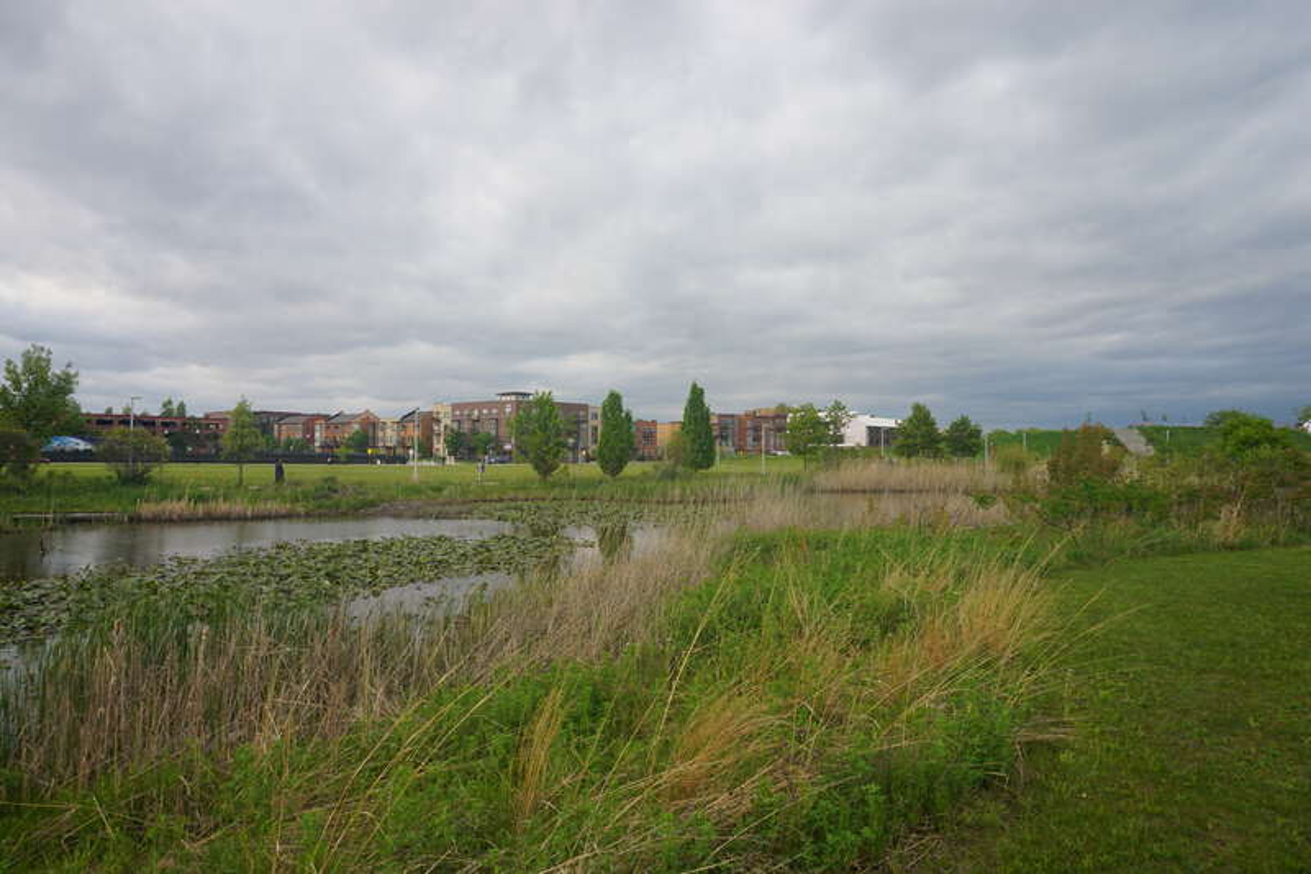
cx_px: 656
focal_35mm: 24
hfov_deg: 73.8
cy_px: 437
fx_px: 874
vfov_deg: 53.1
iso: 100
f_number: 8
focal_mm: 16
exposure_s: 1/100
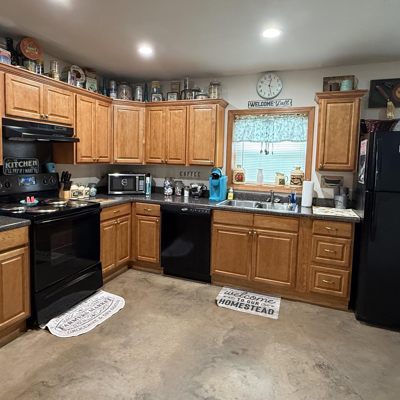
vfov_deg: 69.5
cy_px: 181
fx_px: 288
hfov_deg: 69.6
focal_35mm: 22
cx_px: 193
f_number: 2.2
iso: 640
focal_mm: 2.22
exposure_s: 1/60
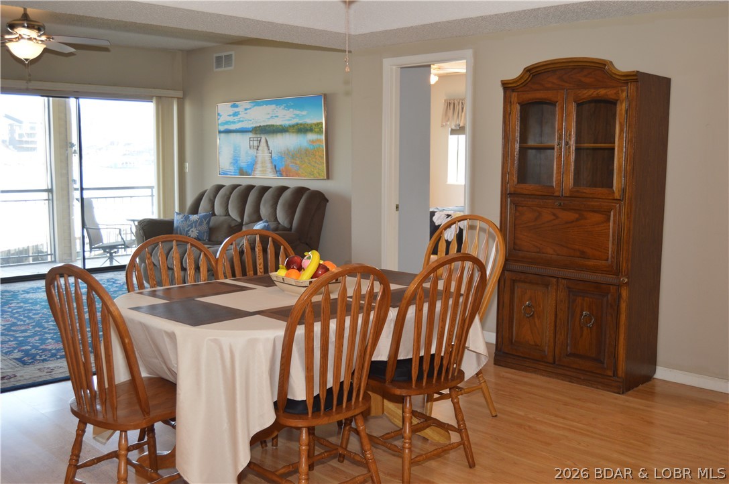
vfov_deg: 36.8
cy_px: 242
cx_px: 364
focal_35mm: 36
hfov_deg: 53.2
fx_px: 728
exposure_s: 1/60
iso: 400
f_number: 4
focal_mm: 24
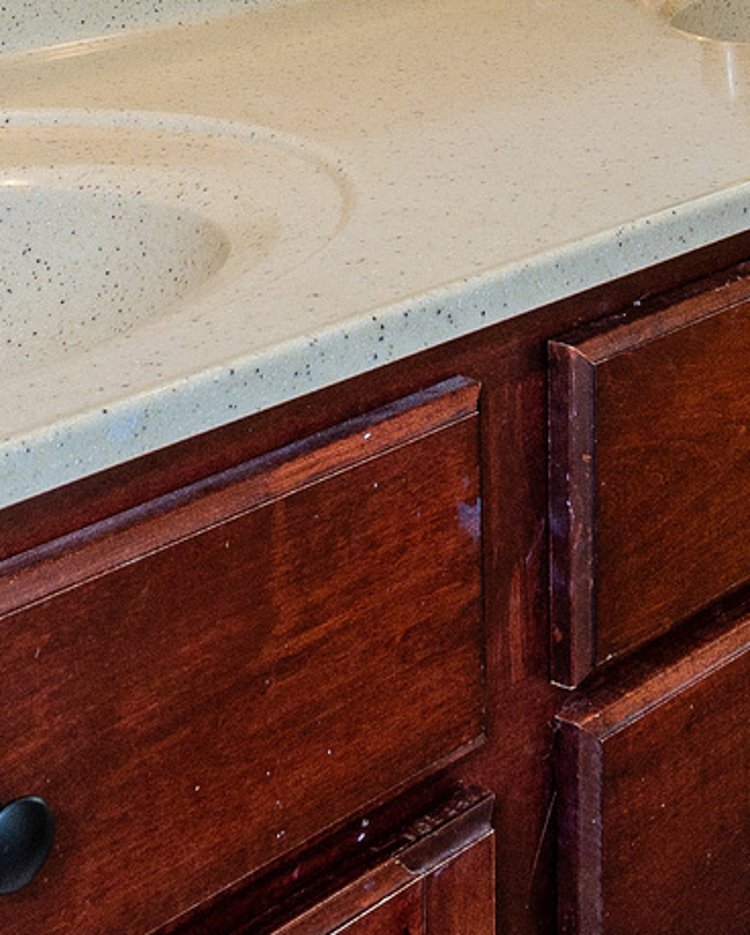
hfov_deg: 18.5
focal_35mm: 80
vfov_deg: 20.7
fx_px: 2217
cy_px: -430
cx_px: 821
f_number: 6.3
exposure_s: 1/20
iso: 320
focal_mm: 17
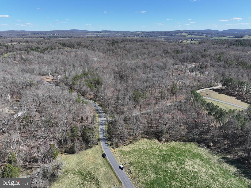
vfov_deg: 56.8
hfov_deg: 71.6
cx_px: 126
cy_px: 94
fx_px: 174
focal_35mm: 24
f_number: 2.8
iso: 150
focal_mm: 12.29
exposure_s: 1/2000
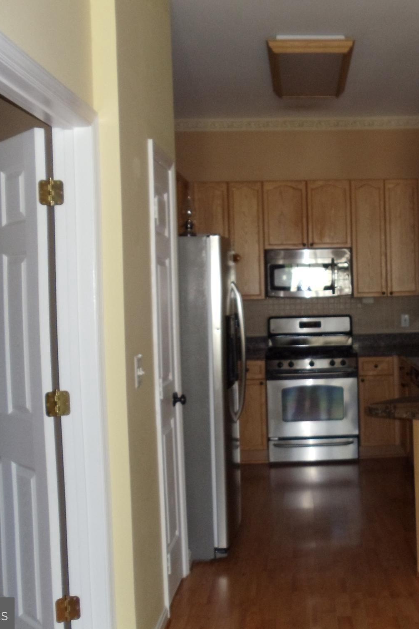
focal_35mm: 62
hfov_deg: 21.6
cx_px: 336
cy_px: 312
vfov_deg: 32.4
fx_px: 1082
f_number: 3.5
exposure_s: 1/30
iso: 200
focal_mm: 6
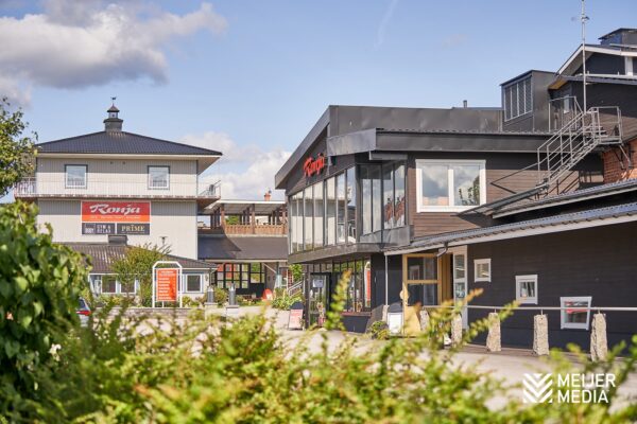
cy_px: 212
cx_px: 318
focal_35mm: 70
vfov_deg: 19.5
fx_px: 1239
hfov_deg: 28.8
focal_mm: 70
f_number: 4
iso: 320
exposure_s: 1/2000
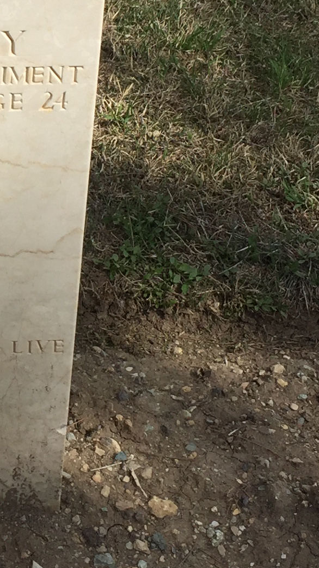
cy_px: 135
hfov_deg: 12.0
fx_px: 1489
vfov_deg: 21.4
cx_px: -52
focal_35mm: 99
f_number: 2.2
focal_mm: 4.15
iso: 32
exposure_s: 1/3597
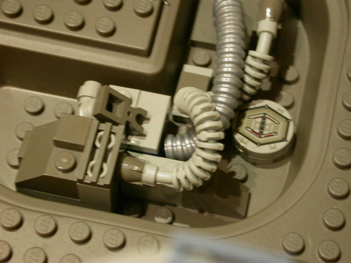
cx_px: 176
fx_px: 1136
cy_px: 132
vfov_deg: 13.2
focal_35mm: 112
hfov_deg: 17.6
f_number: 4.2
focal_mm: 23.3
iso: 100
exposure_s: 1/6
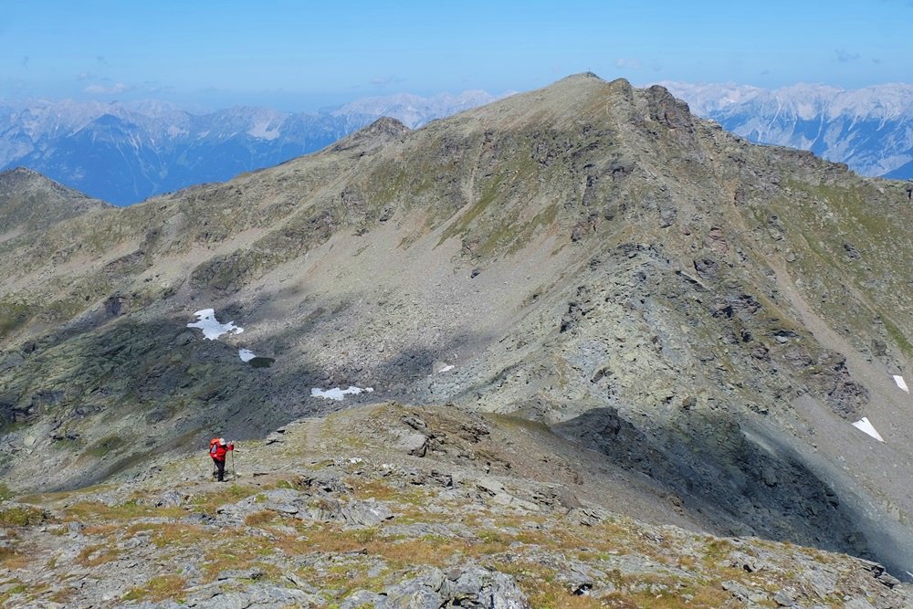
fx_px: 1015
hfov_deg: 48.5
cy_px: 304
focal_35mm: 40
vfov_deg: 33.4
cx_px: 456
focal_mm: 26.9
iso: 200
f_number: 9
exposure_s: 1/420
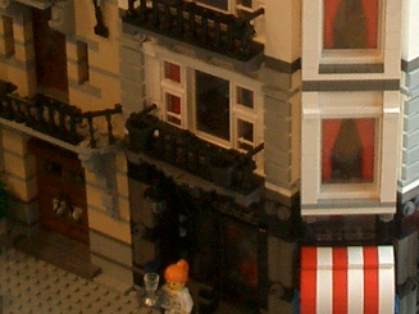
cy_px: -79
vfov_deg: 10.6
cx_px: 245
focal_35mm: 137
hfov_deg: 14.4
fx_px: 1658
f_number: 2.6
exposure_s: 1/60
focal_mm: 5.8
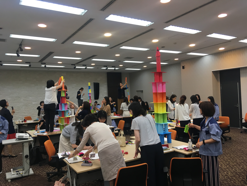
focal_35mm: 29
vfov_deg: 48.2
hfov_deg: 61.7
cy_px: 93
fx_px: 207
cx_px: 124
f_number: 2.2
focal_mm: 4.15
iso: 32
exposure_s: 1/30
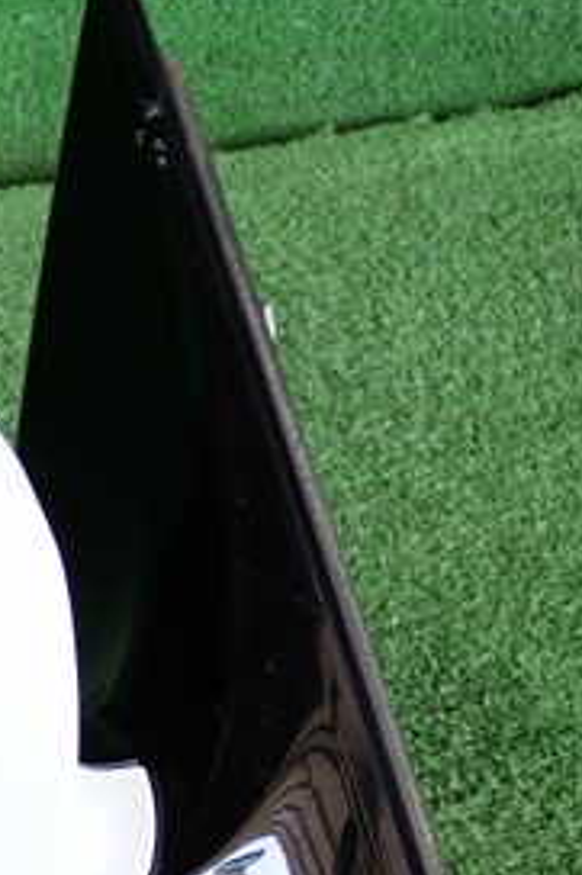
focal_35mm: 108
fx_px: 2622
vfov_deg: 18.9
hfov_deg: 12.2
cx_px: -241
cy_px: 605
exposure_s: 1/125
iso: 200
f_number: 3.1
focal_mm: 8.4
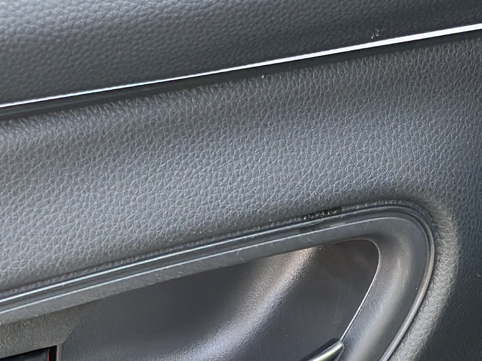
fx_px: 2381
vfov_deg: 8.5
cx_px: 209
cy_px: 558
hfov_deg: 11.6
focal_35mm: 171
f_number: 1.78
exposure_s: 1/192
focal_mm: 6.86
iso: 80
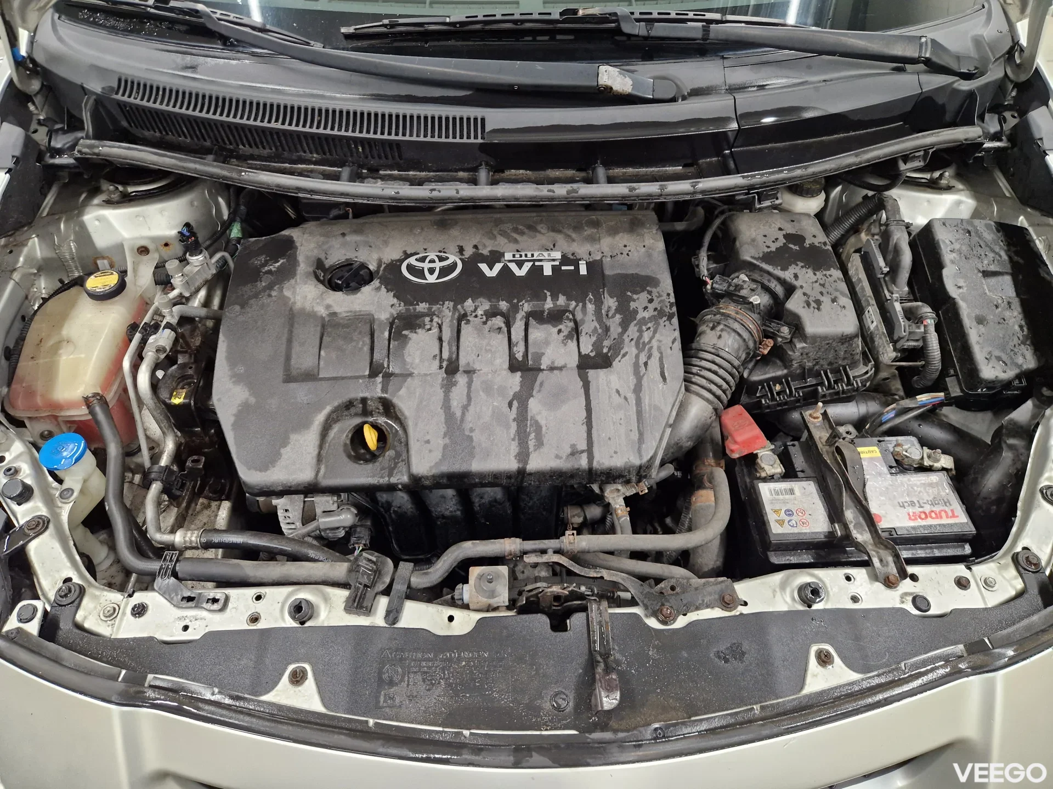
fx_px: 700
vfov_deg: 58.9
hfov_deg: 73.9
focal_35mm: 23
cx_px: 526
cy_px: 394
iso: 400
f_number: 1.8
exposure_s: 1/100
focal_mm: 5.4
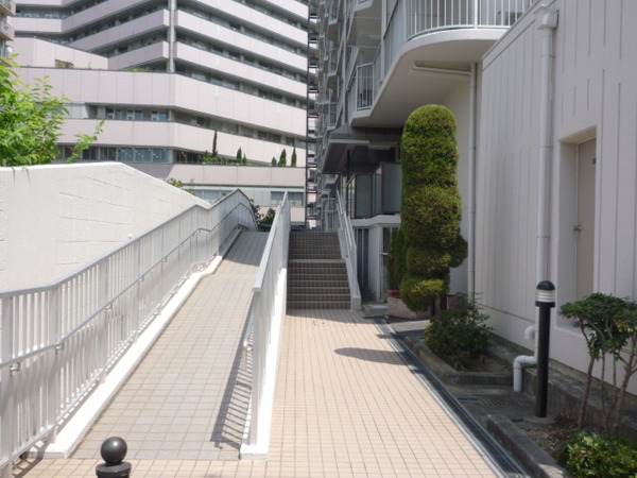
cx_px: 318
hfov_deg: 54.0
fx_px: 626
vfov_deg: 41.8
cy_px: 239
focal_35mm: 34
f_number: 4
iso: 100
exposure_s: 1/800
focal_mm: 4.4
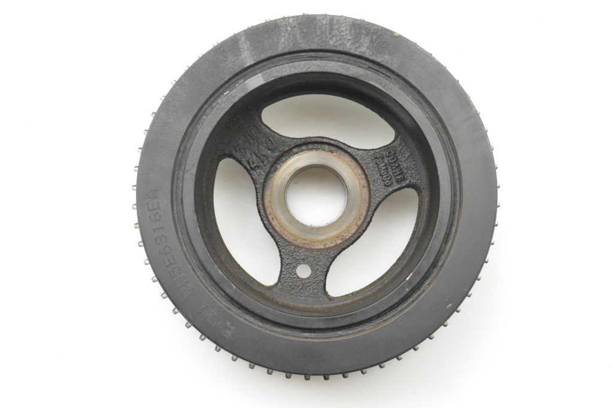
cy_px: 204
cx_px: 306
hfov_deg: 38.9
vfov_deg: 26.5
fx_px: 868
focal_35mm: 51
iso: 6400
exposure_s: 1/400
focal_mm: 34
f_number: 10
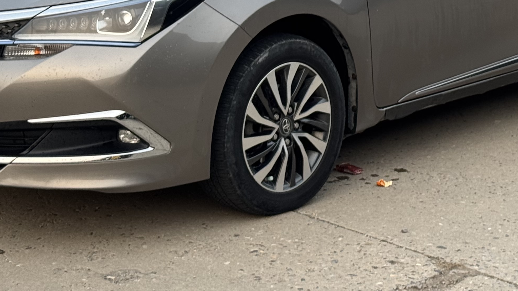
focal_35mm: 107
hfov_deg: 19.9
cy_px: -93
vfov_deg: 11.0
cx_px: 348
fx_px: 1469
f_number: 1.78
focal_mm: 6.76
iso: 64
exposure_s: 1/121
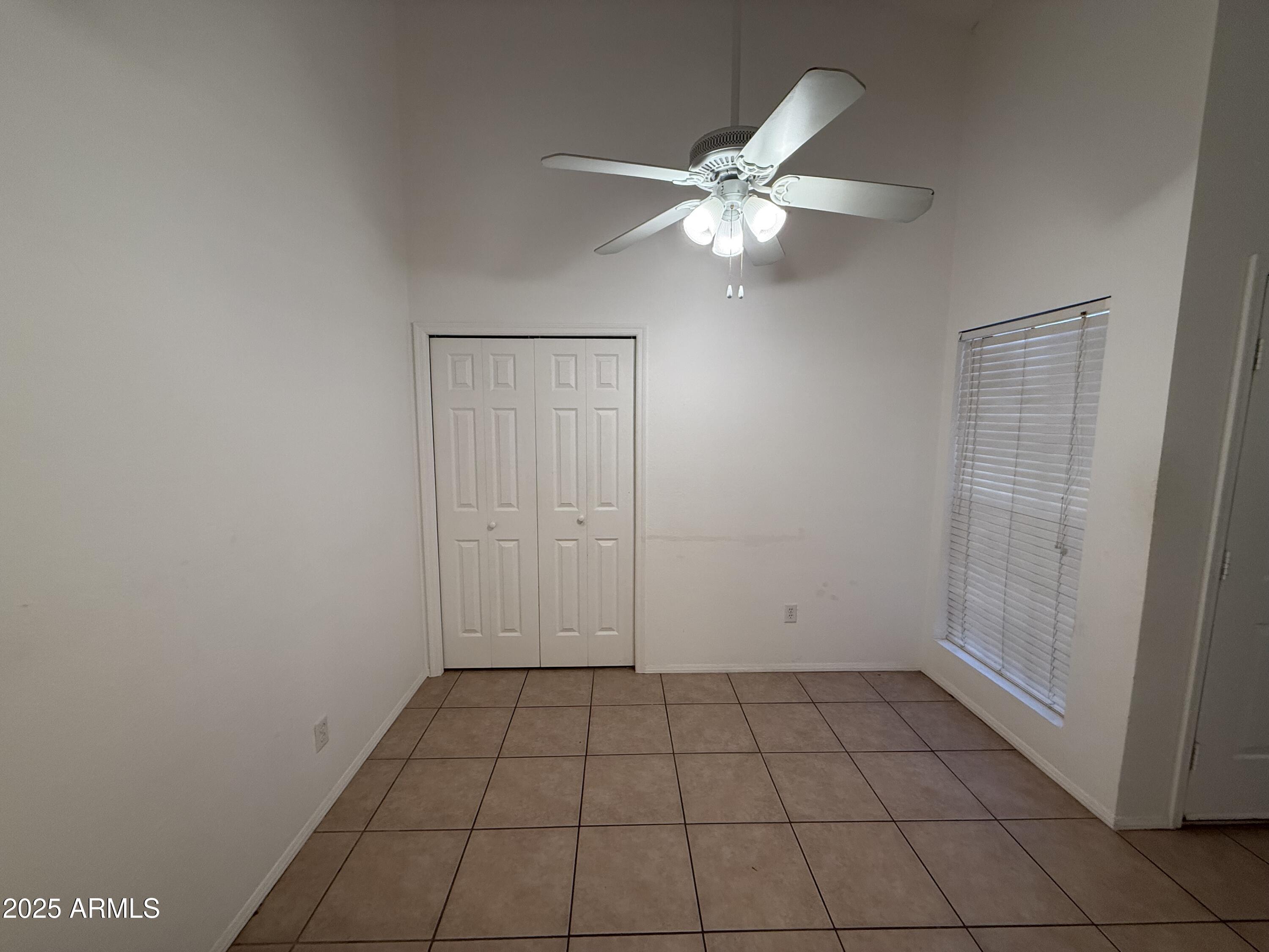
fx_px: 513
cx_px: 634
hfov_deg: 102.1
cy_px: 476
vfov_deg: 85.7
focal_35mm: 14
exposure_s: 1/120
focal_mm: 2.22
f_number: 2.2
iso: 200
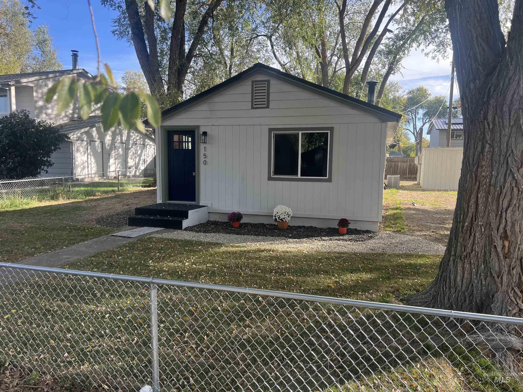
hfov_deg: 67.3
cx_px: 262
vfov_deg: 53.1
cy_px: 196
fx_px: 393
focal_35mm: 26
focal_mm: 5.7
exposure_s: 1/827
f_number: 1.5
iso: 50
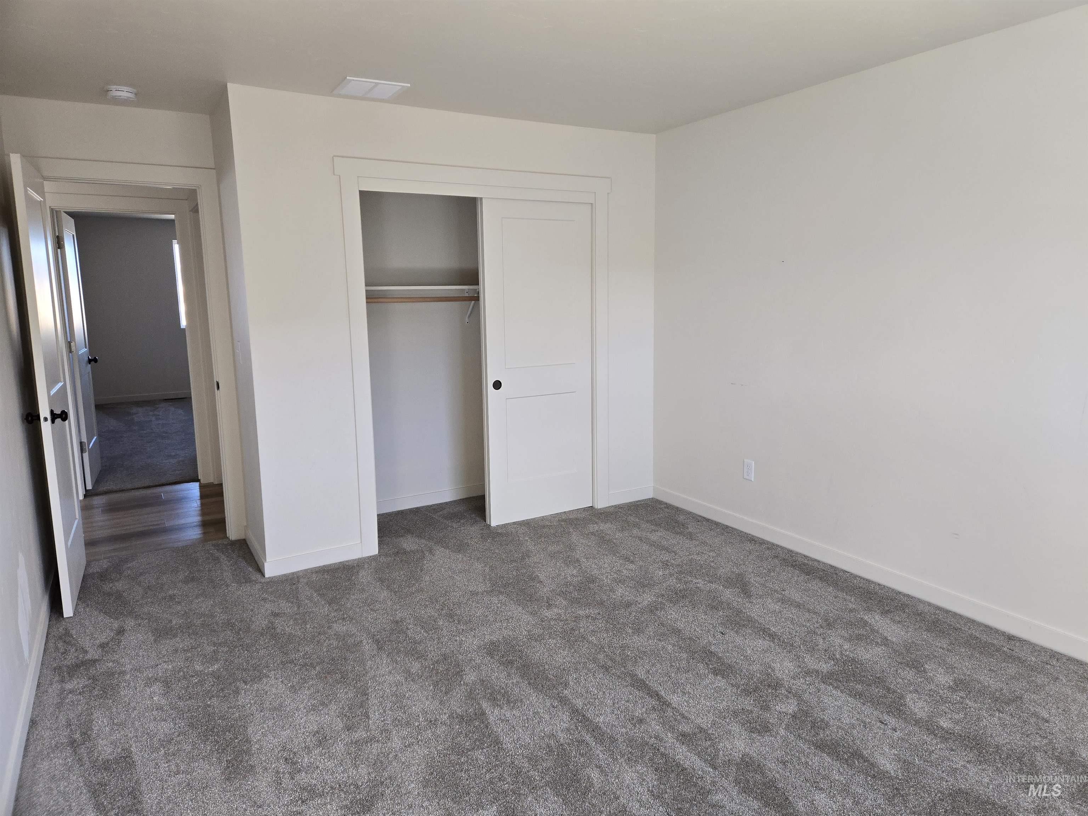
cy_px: 408
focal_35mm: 23
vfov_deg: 58.9
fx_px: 723
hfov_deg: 73.9
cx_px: 544
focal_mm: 5.4
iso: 64
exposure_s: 1/60
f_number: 1.8
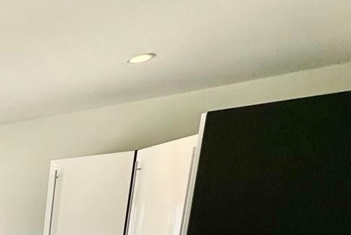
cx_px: -198
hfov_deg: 26.6
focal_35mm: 48
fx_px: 468
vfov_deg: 23.0
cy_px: 350
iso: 40
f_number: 2.2
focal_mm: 2.22
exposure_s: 1/156
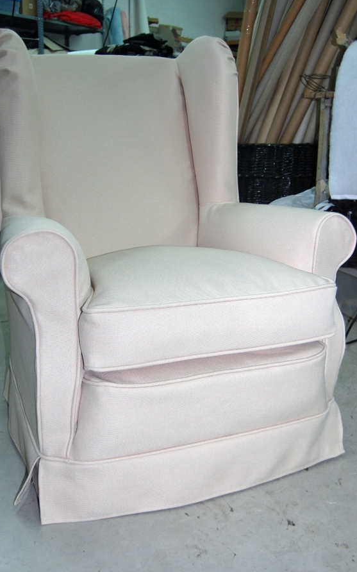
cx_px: 171
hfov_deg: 34.4
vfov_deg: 52.8
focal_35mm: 37
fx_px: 576
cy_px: 286
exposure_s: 1/60
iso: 400
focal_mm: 24
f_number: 4
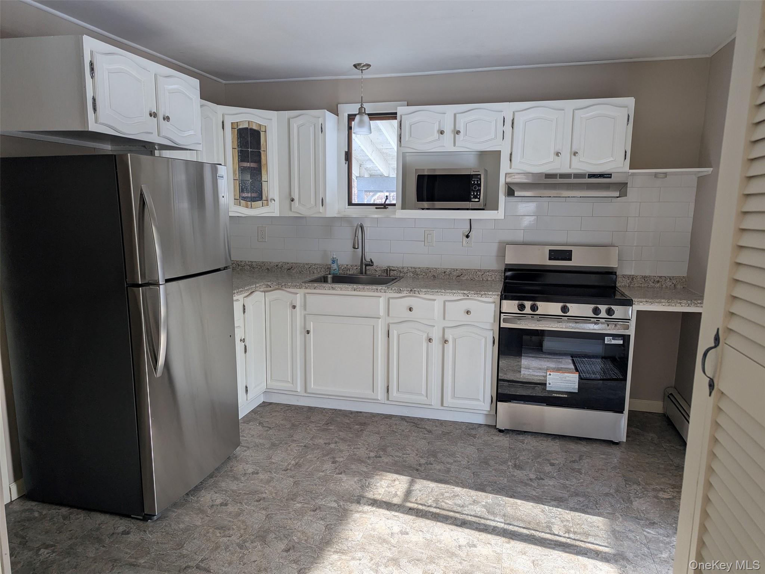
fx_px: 530
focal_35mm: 24
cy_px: 287
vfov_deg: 56.8
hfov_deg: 71.6
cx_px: 382
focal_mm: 6.81
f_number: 1.85
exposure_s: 1/101
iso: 36
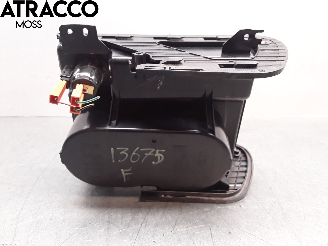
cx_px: 164
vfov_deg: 49.7
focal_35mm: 28
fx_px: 265
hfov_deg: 63.4
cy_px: 123
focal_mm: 2.91
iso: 100
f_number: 1.9
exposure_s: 1/33
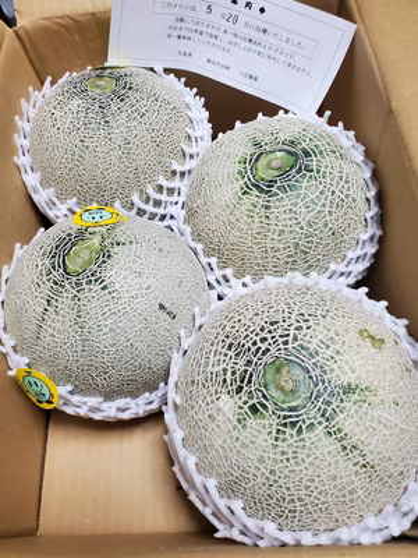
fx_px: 419
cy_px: 279
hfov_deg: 53.1
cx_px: 209
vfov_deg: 67.3
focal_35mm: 26
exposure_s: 1/50
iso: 400
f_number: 2.4
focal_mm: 4.3
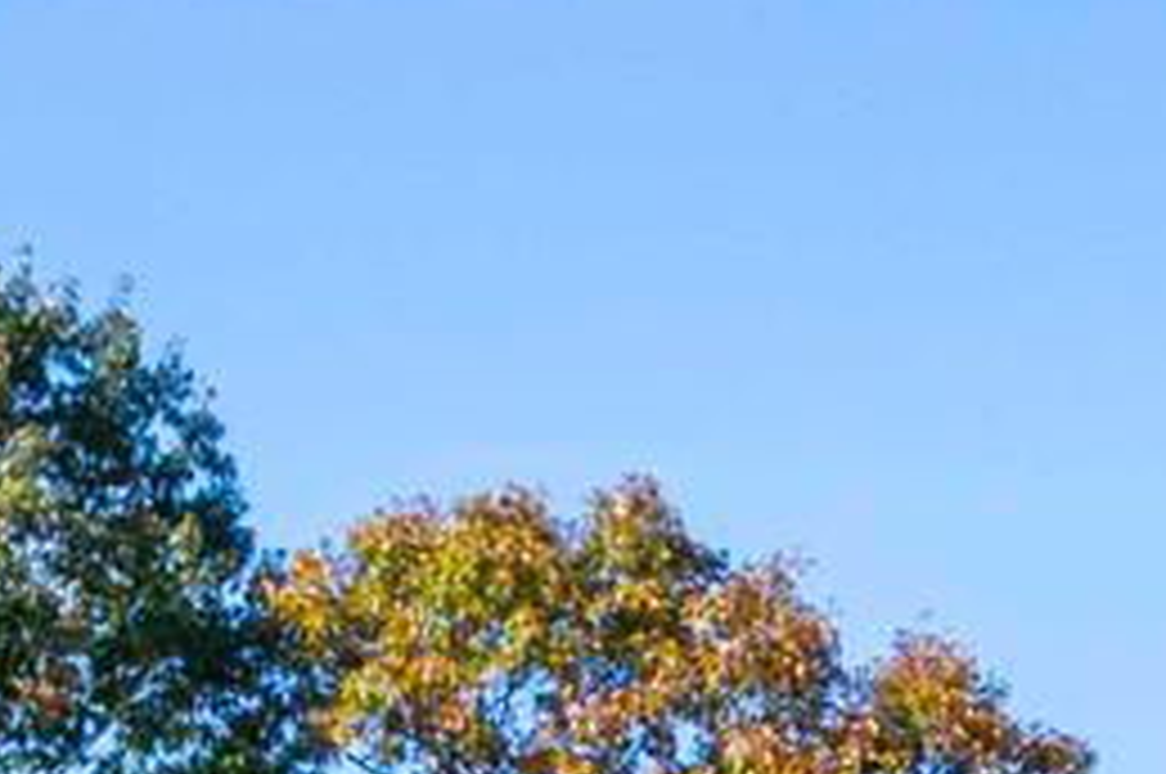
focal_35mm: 245
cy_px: 1994
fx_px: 7925
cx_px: 2458
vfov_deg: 5.4
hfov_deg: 8.0
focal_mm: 31
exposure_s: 1/500
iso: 1000
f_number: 11
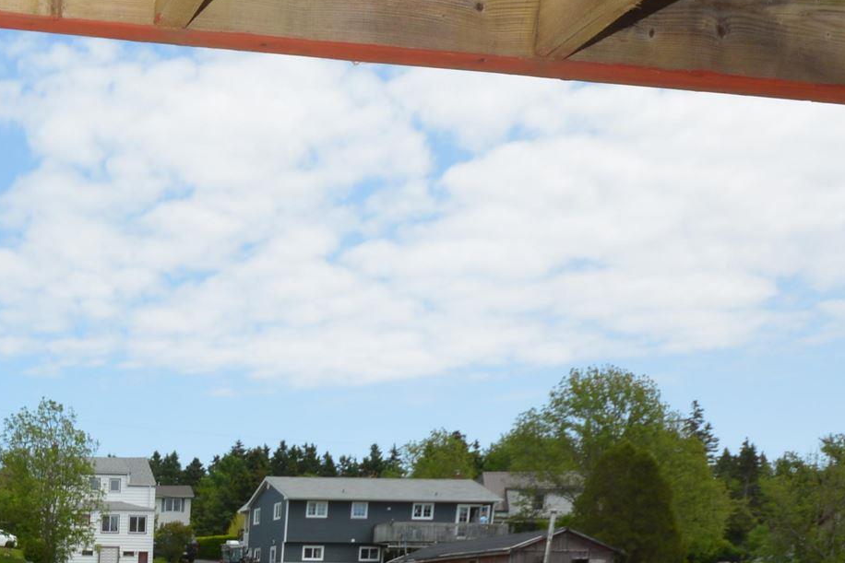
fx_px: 1358
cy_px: 917
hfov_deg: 30.9
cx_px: -80
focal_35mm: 58
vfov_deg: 19.4
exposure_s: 1/200
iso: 100
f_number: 9
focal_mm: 11.5
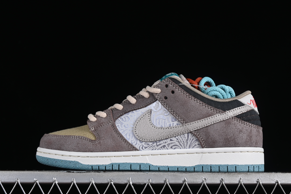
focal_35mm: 84
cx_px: 153
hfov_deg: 24.2
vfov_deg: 16.3
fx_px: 679
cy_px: 105
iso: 160
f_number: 8
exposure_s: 1/80
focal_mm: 50
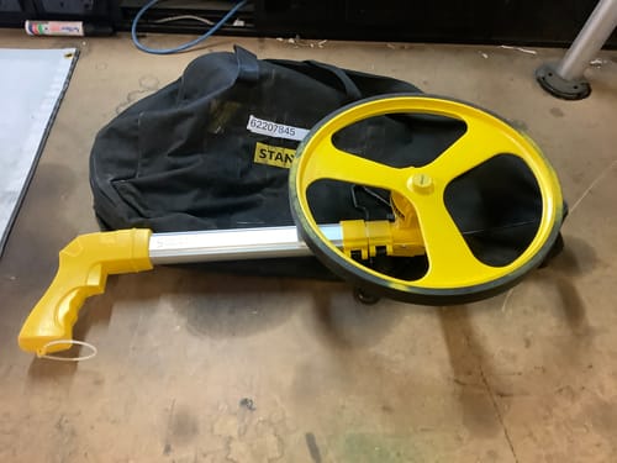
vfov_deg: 45.4
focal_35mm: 31
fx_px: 553
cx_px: 308
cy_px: 232
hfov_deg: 58.4
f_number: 2.4
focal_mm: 3.3
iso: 320
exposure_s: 1/33
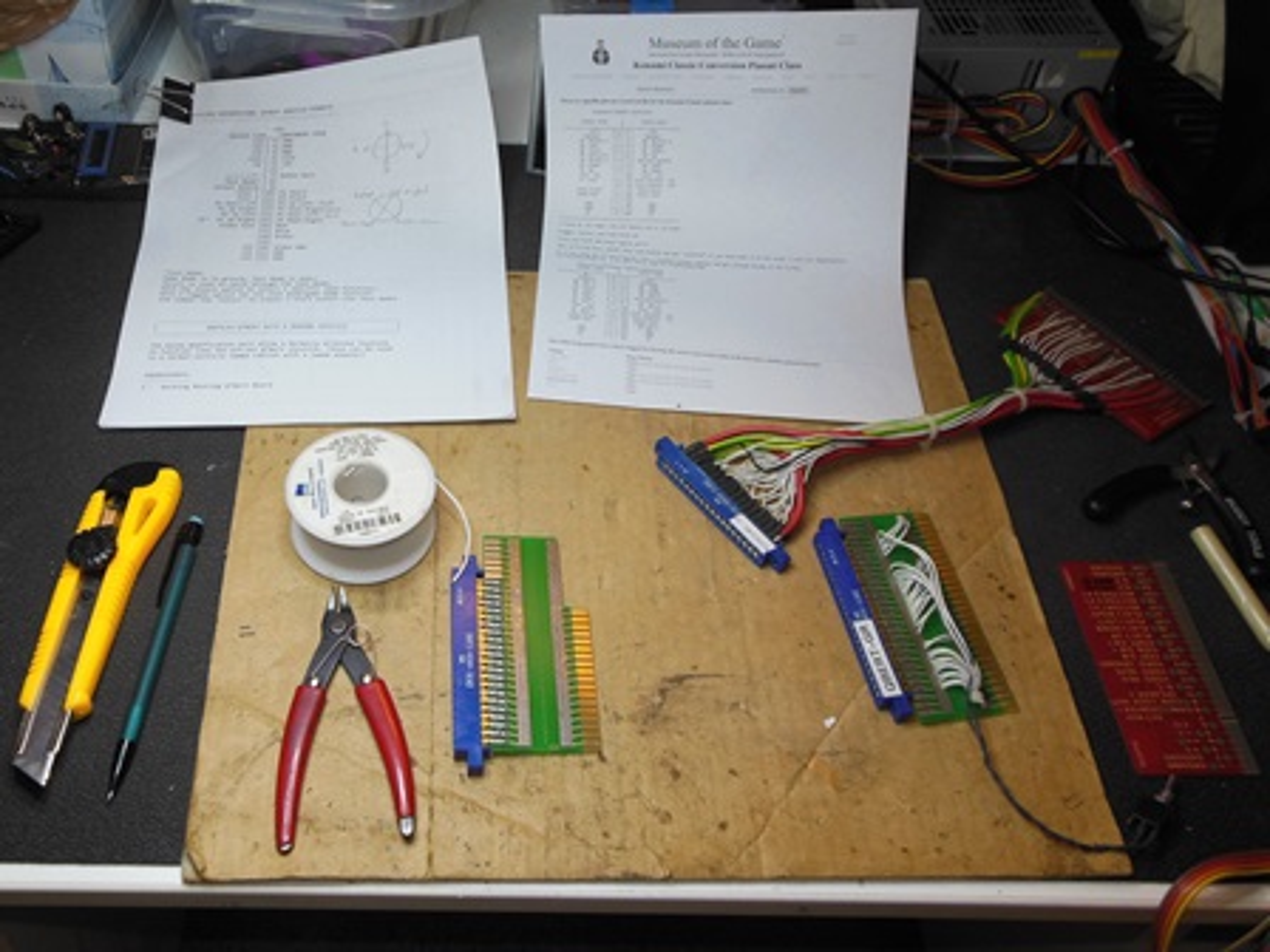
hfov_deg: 61.7
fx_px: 1064
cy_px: 476
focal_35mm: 29
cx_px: 635
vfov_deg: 48.2
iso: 125
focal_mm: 5.2
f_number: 3.3
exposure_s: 1/40
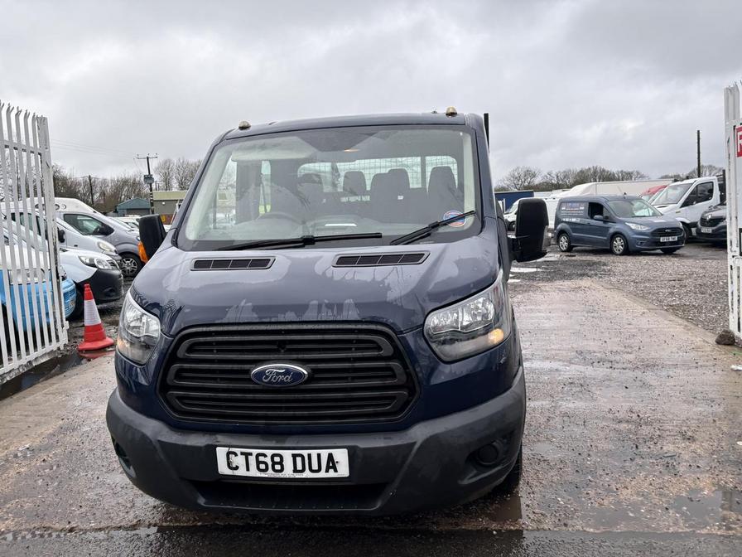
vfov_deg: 53.1
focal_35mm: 26
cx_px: 371
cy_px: 278
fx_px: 557
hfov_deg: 67.3
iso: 50
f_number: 1.6
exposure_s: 1/724
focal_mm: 5.96
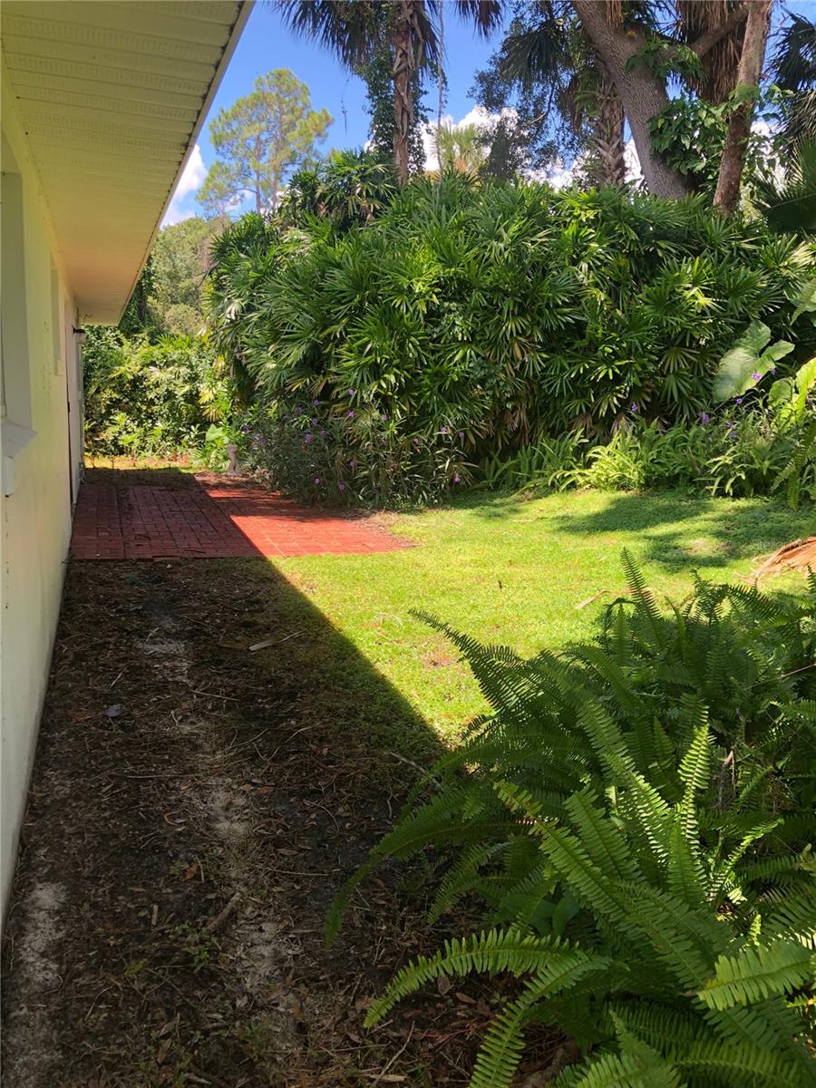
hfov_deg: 49.7
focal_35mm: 28
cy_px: 544
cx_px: 408
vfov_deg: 63.4
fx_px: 880
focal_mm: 3.99
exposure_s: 1/267
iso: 20
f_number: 1.8
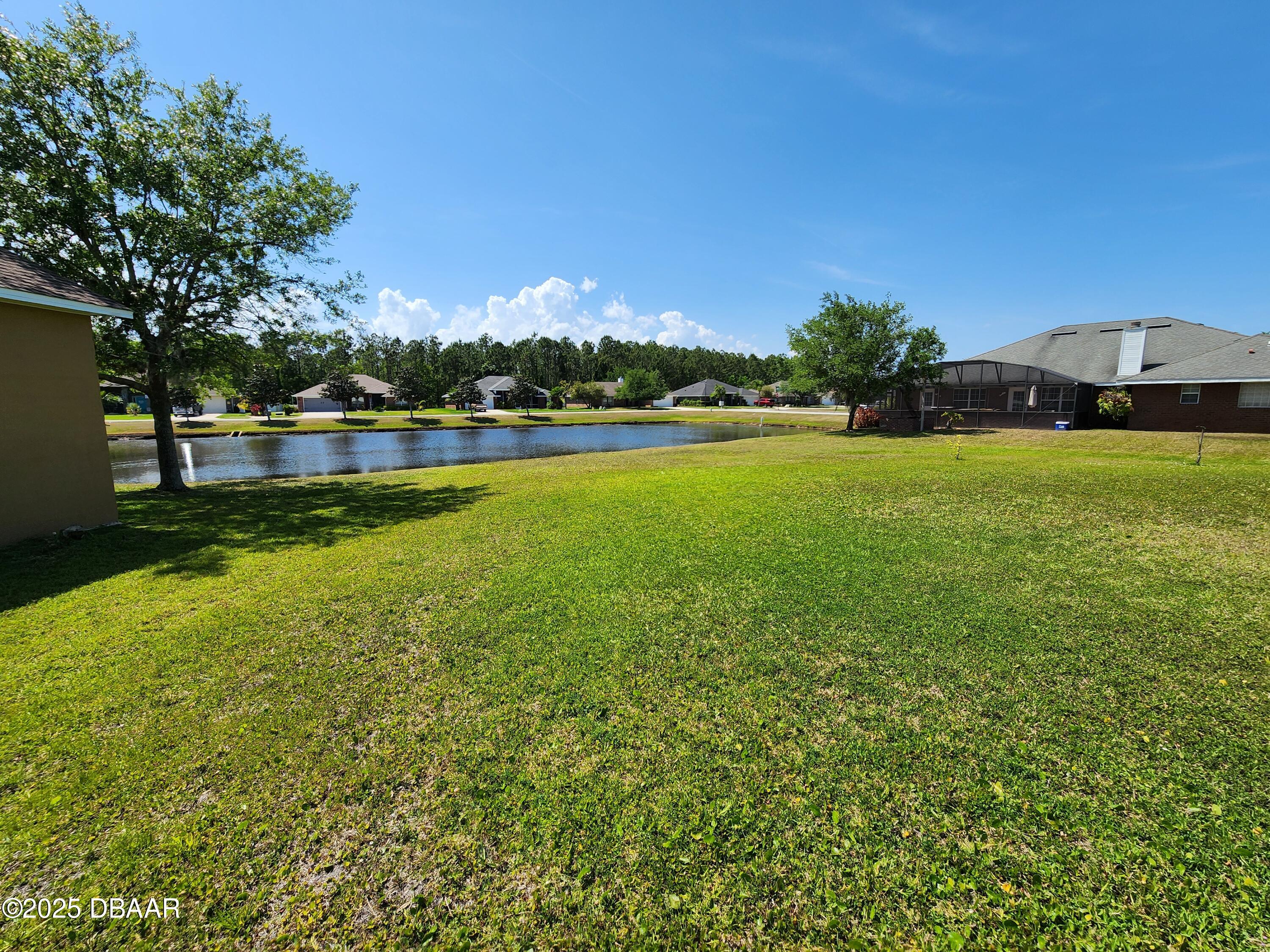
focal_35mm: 13
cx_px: 635
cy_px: 476
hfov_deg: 106.2
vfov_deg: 89.9
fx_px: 477
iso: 50
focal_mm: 2.2
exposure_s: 1/2145
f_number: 2.2
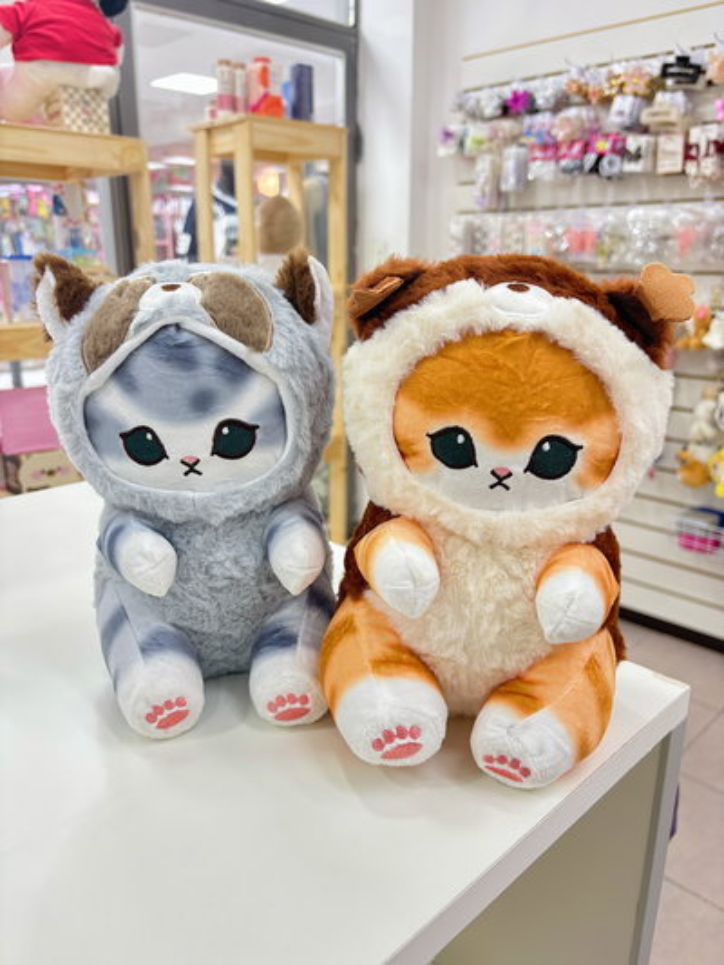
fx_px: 725
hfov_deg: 53.1
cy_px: 482
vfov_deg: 67.3
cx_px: 362
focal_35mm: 26
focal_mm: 5.96
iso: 125
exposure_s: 1/50
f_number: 1.6
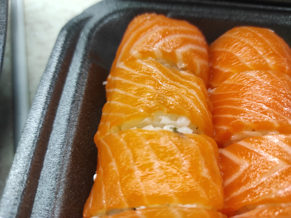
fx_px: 210
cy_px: 109
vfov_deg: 54.8
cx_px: 146
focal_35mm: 25
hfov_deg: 69.4
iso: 308
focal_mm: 5.43
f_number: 1.89
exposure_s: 1/50
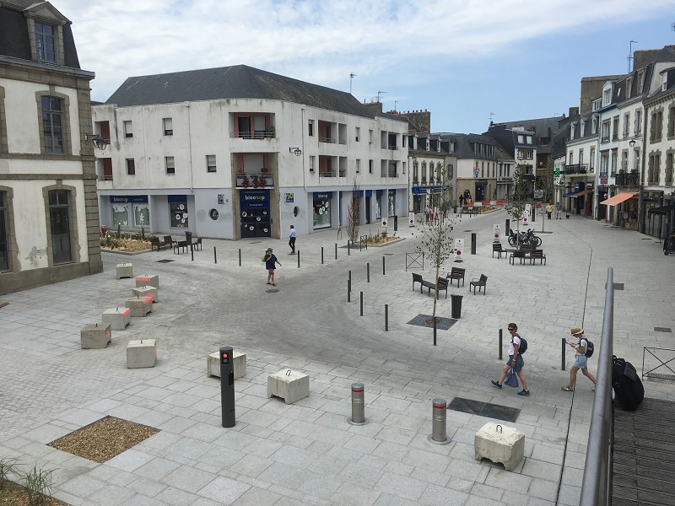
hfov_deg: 61.7
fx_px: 565
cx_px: 338
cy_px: 253
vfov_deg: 48.2
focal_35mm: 29
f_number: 2.2
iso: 25
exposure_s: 1/2024
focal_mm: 4.15
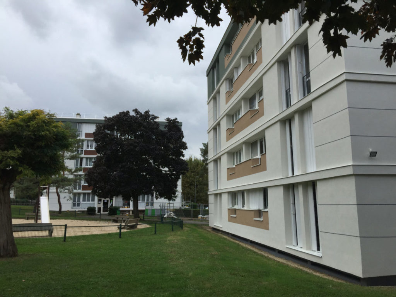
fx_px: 332
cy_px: 148
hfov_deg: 61.7
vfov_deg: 48.2
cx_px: 198
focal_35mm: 29
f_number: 2.2
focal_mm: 4.15
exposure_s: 1/1319
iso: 32
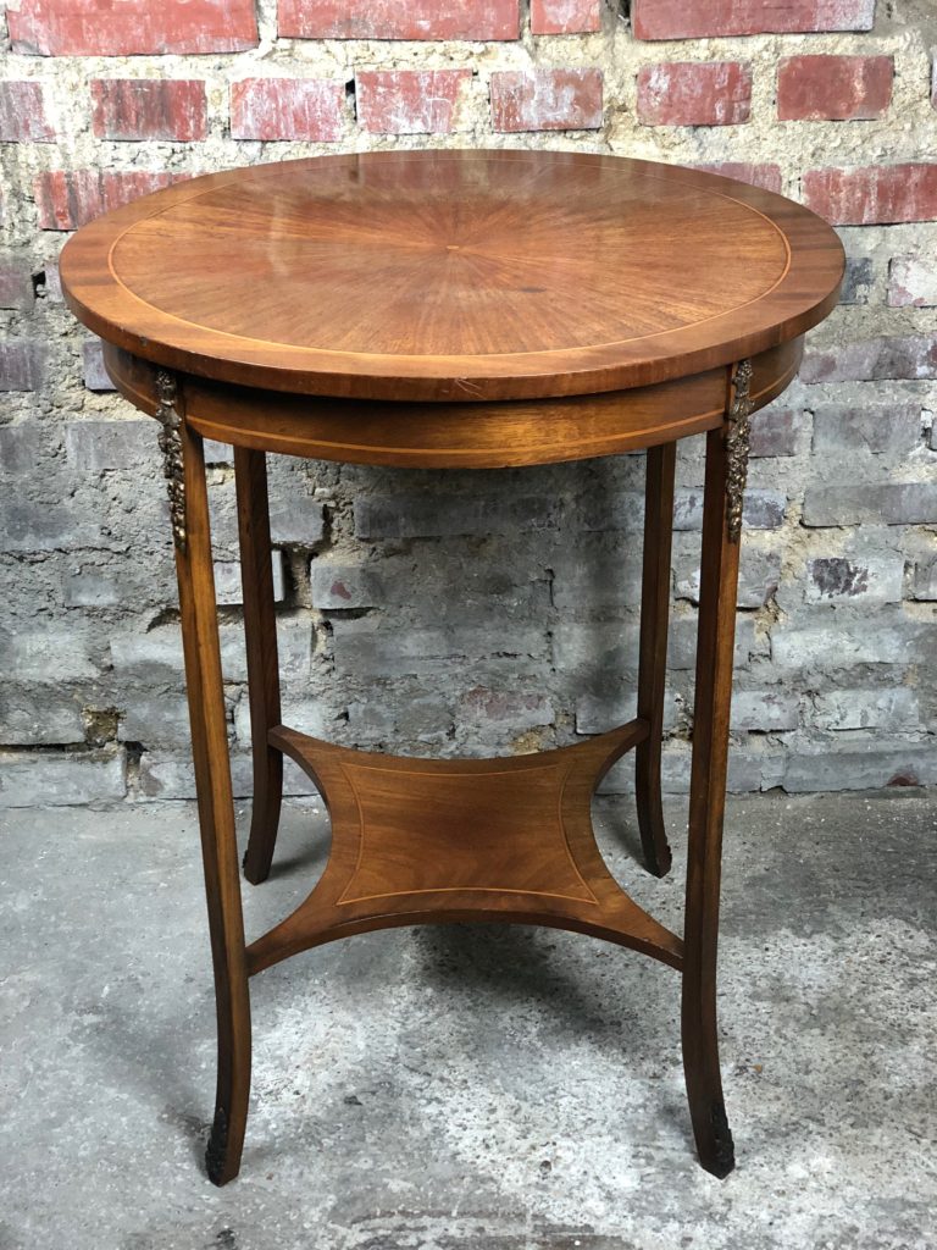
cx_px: 468
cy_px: 625
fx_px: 1877
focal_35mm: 52
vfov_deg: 36.8
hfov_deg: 28.0
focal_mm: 6
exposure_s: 1/33
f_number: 2.4
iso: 160
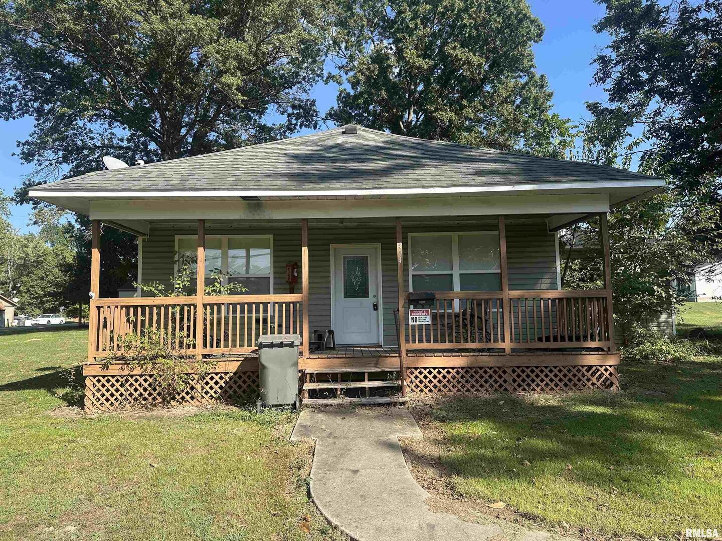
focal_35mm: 24
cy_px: 270
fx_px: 501
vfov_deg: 56.8
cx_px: 361
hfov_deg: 71.6
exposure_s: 1/1812
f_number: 1.78
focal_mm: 6.86
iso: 80
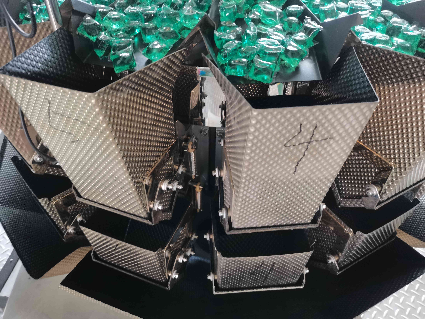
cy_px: 160
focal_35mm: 26
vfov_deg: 53.1
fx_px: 319
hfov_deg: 67.3
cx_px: 212
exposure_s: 1/24
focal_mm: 5.58
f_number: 1.8
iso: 800
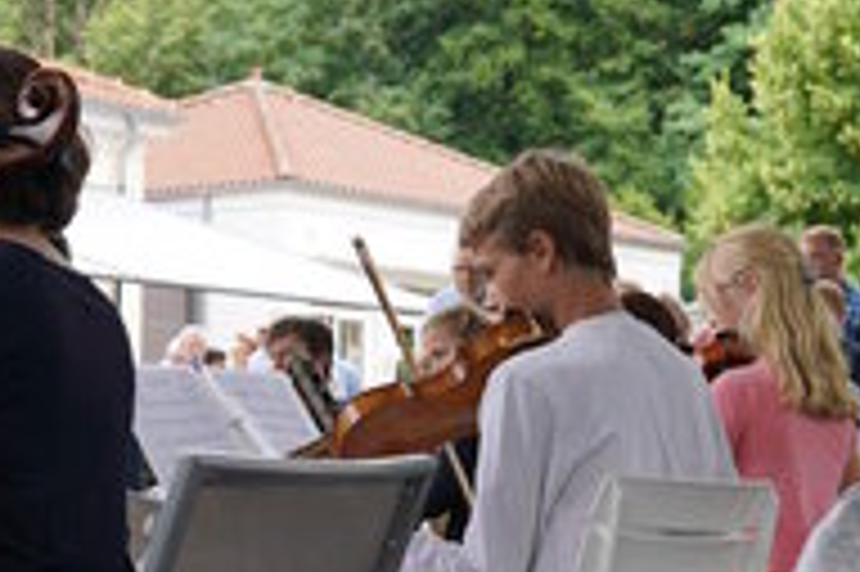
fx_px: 2244
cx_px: 403
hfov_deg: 21.7
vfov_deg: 14.5
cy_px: 347
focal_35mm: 94
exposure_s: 1/160
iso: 125
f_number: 4
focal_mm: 30
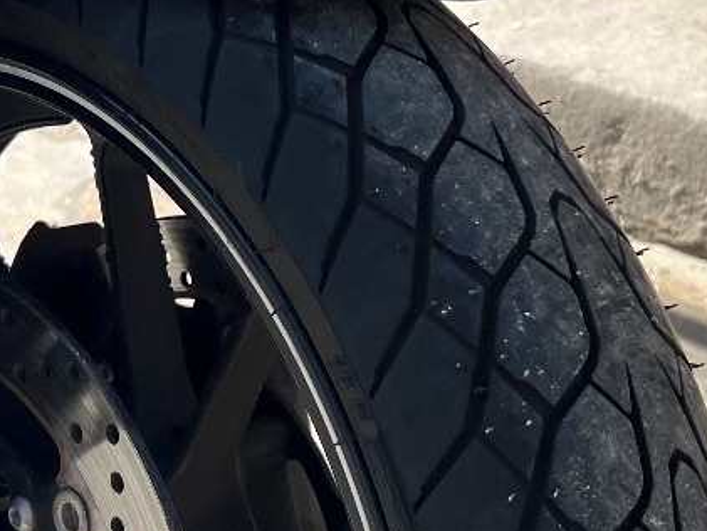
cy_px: 202
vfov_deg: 18.6
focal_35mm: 79
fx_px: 1614
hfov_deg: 24.7
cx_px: 294
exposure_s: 1/1972
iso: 50
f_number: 1.5
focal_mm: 5.7
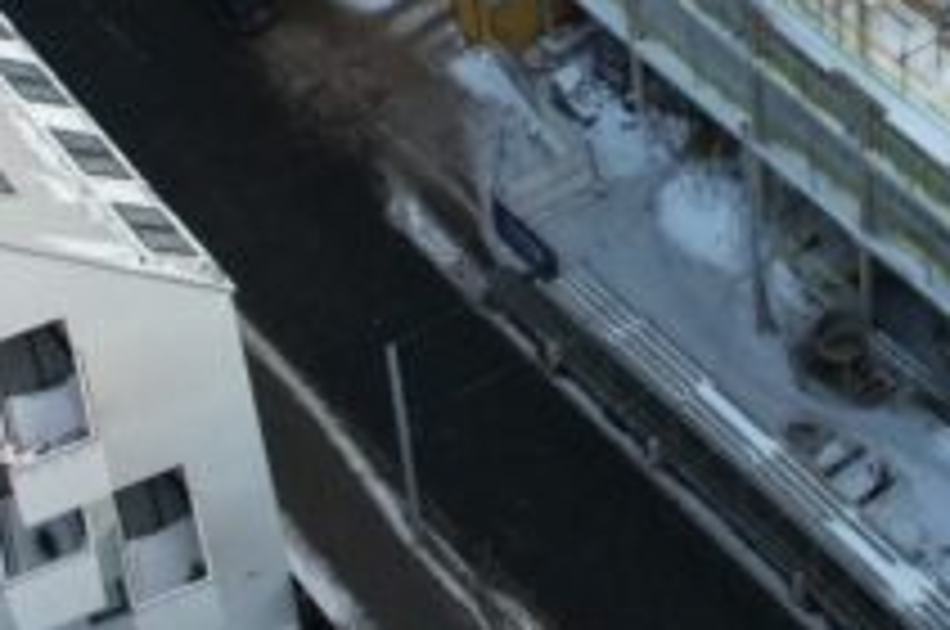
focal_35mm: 107
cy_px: -232
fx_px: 2819
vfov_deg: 12.3
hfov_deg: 18.7
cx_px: 896
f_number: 2.8
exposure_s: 1/250
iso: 100
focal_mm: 8.38
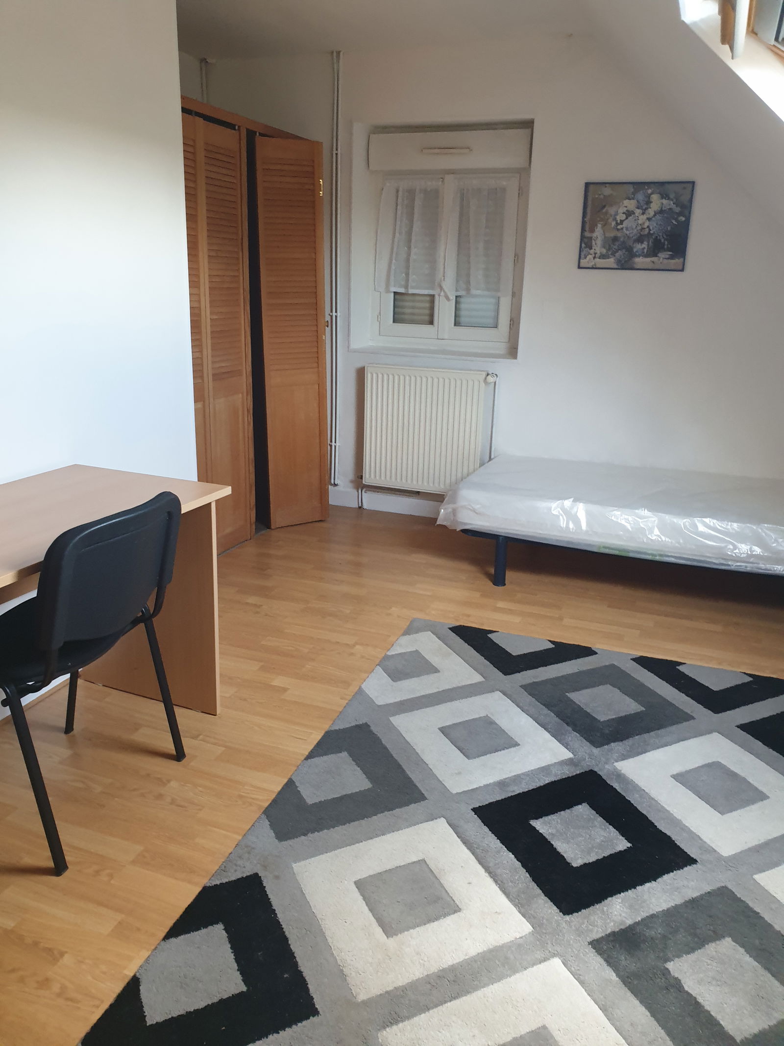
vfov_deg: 67.3
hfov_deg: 53.1
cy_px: 523
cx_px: 392
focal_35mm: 26
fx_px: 785
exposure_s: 1/34
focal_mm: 4.3
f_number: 2.4
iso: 250
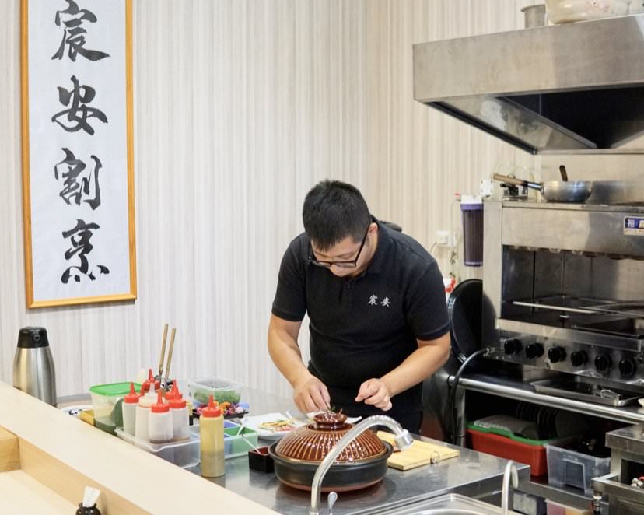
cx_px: 352
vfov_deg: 29.7
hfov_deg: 36.6
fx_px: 972
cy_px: 257
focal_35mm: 51
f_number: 3.5
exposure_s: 1/160
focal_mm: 30
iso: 1600
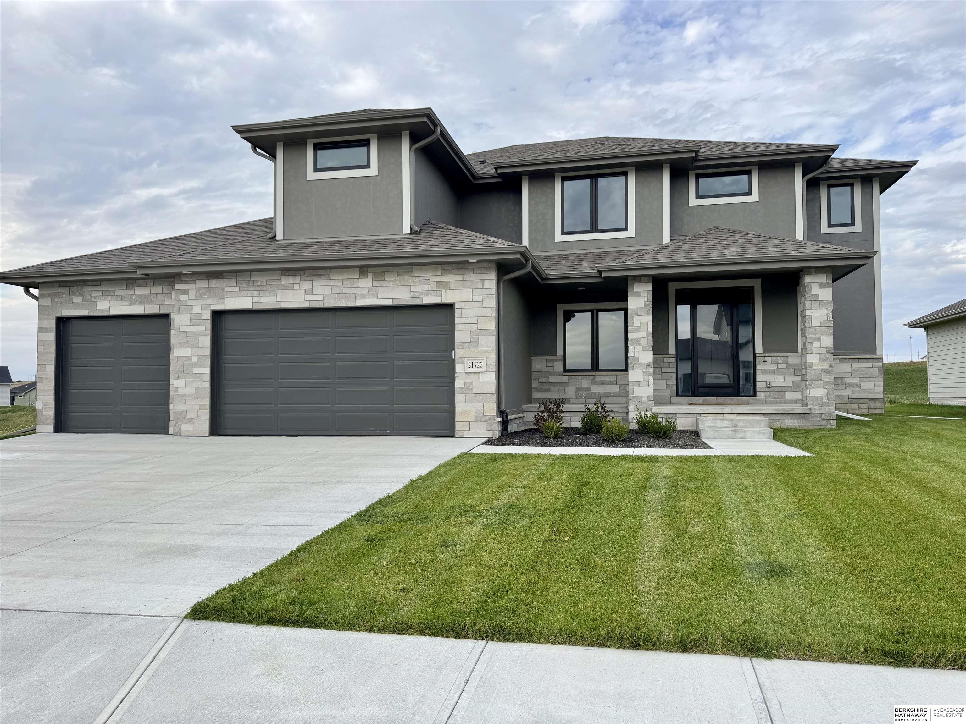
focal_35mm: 24
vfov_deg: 56.8
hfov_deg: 71.6
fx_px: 670
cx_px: 483
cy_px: 362
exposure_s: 1/1560
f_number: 1.78
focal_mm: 6.76
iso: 80
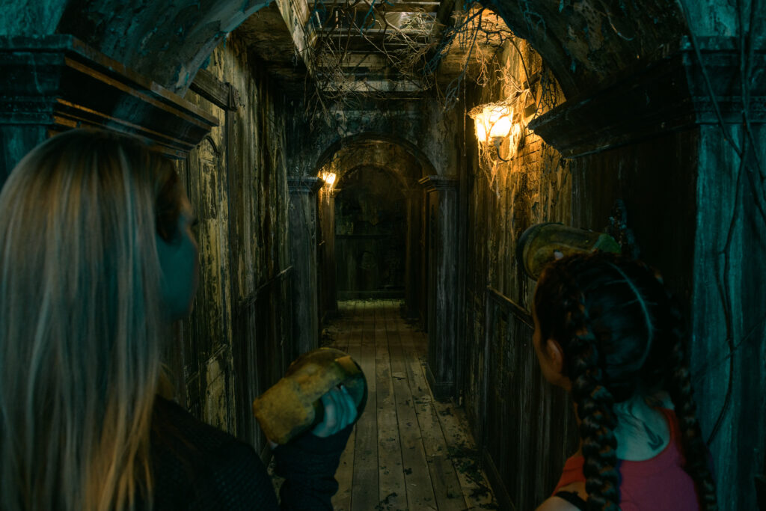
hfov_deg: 73.7
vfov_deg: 53.1
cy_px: 256
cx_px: 383
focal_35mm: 24
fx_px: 511
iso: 1250
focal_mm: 24
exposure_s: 1/10
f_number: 7.1
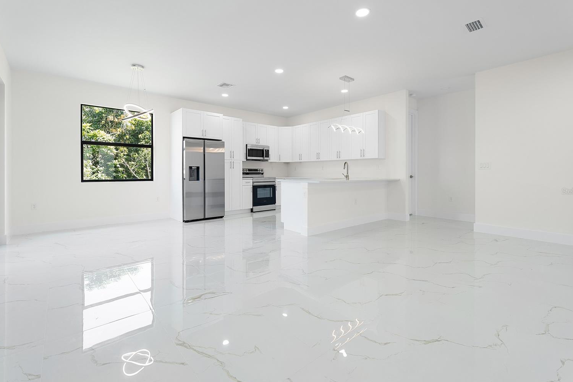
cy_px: 191
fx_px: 255
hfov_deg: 96.7
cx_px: 290
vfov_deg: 73.7
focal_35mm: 16
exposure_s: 1/20
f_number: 5
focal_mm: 10
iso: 100
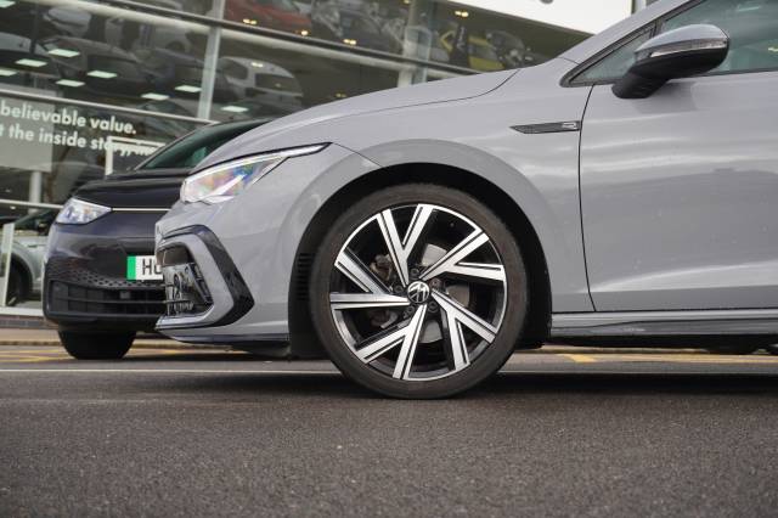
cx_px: 389
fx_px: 1361
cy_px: 259
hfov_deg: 31.9
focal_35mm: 63
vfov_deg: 21.5
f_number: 5.6
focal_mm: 42
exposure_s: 1/160
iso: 200
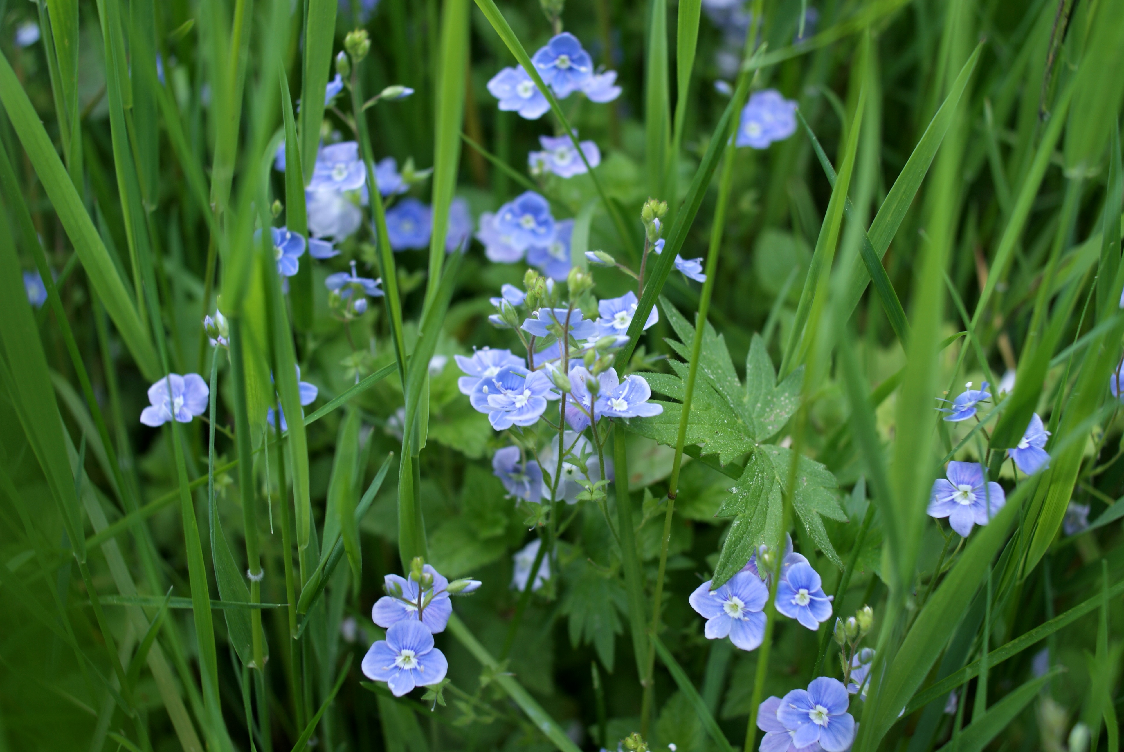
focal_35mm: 42
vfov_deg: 32.0
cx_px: 562
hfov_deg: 46.3
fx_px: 1313
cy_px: 376
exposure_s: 1/60
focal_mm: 28
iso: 100
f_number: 4.5
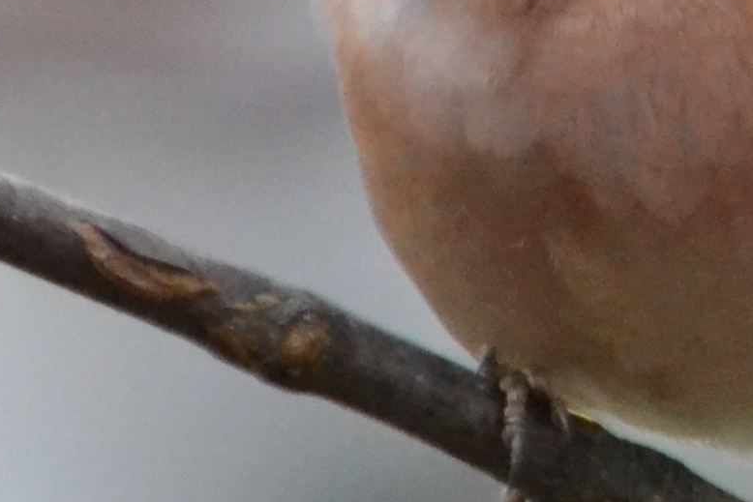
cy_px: 93
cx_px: 793
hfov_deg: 1.9
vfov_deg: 1.2
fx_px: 23220
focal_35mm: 1110
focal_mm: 300
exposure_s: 1/60
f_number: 5.6
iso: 3200
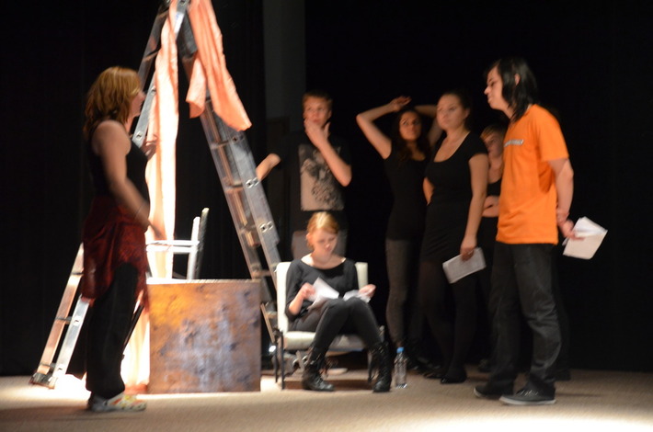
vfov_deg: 16.5
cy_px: 216
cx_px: 326
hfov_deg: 24.7
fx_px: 1493
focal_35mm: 82
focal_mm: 55
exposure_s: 1/15
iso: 1600
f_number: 3.8
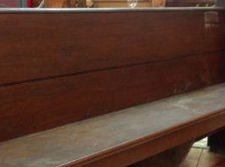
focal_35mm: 72
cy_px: 101
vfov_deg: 20.3
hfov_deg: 27.1
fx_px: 467
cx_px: 104
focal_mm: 4.28
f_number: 2.4
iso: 200
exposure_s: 1/15
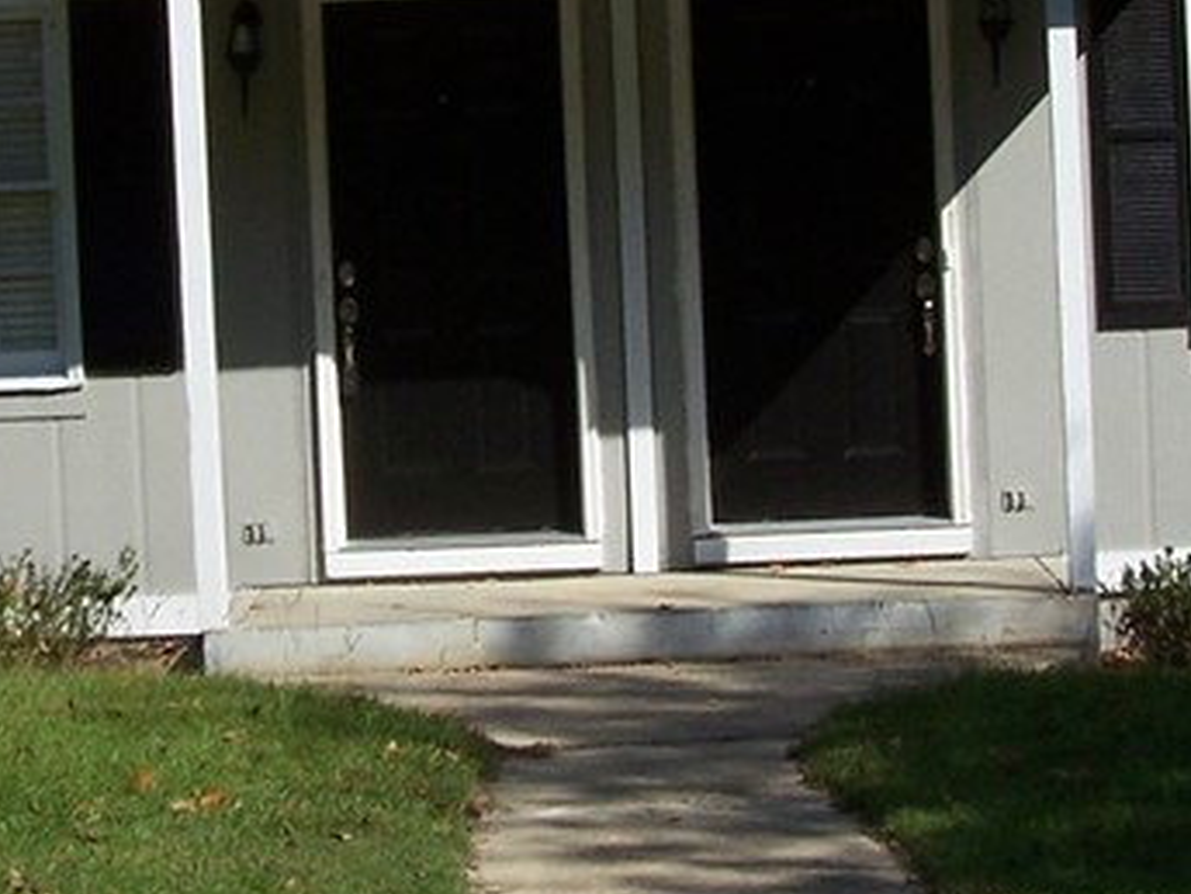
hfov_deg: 17.4
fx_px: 3888
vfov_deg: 13.0
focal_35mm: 113
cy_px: 135
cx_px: 540
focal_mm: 6.3
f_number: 4
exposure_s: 1/1000
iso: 80
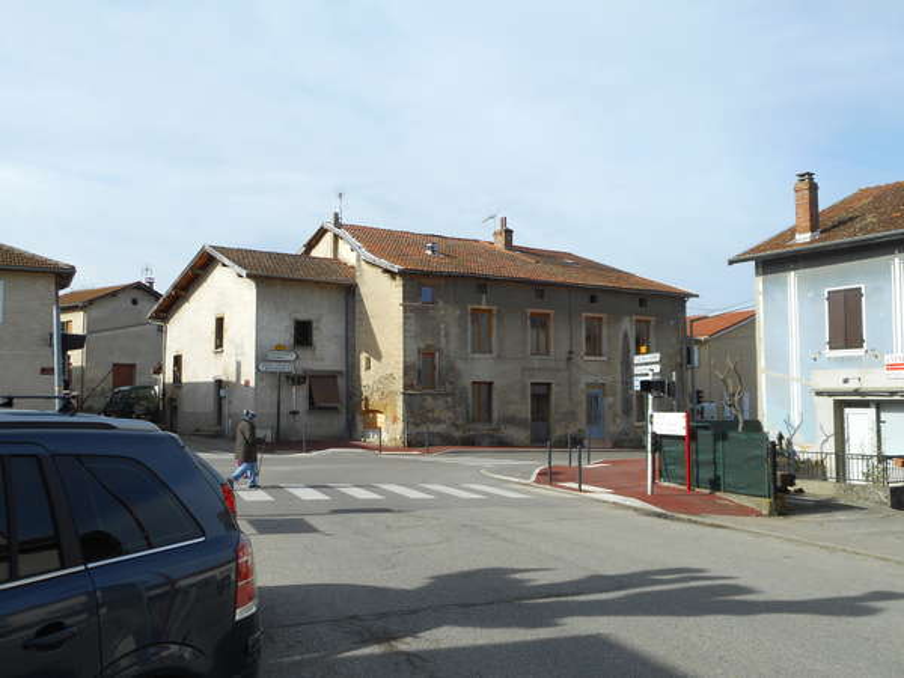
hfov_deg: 54.0
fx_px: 888
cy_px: 339
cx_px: 452
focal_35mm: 34
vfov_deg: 41.8
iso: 80
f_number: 4.2
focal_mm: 6
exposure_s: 1/500
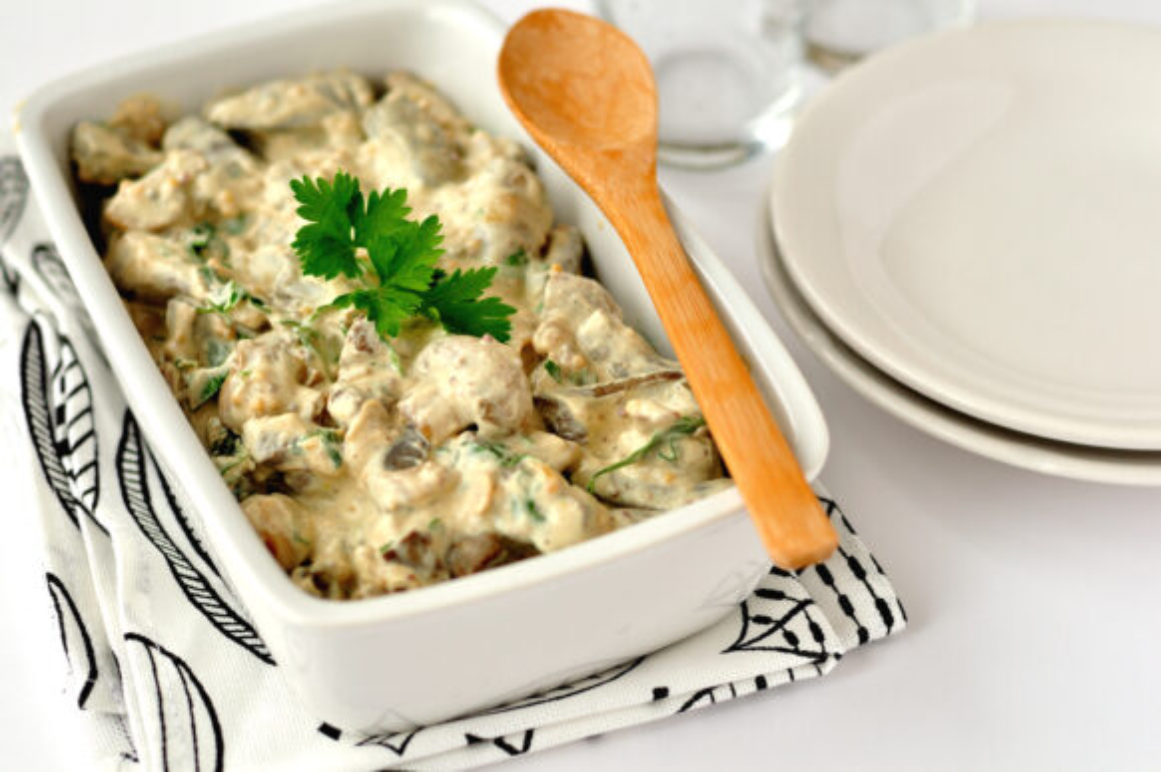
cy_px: 386
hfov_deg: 27.0
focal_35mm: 75
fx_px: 2417
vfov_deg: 18.2
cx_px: 580
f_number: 3.5
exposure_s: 1/100
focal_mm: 50
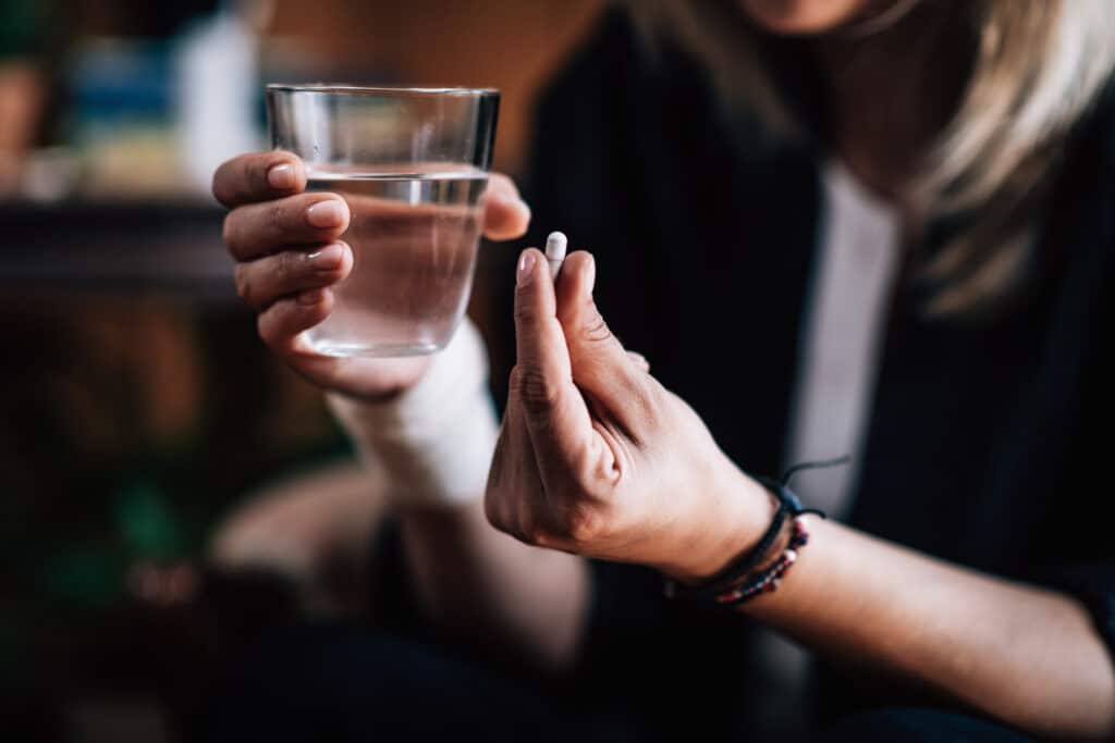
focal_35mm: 85
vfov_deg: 16.1
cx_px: 558
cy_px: 372
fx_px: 2633
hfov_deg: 23.9
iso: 64
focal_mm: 85
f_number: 1.8
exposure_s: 1/200
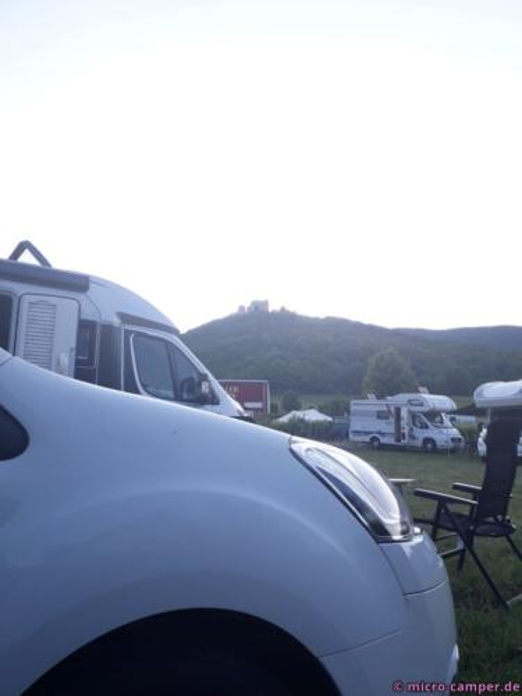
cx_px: 261
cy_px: 348
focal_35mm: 27
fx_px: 543
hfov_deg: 51.4
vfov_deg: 65.3
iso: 40
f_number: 1.9
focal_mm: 3.6
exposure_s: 1/327
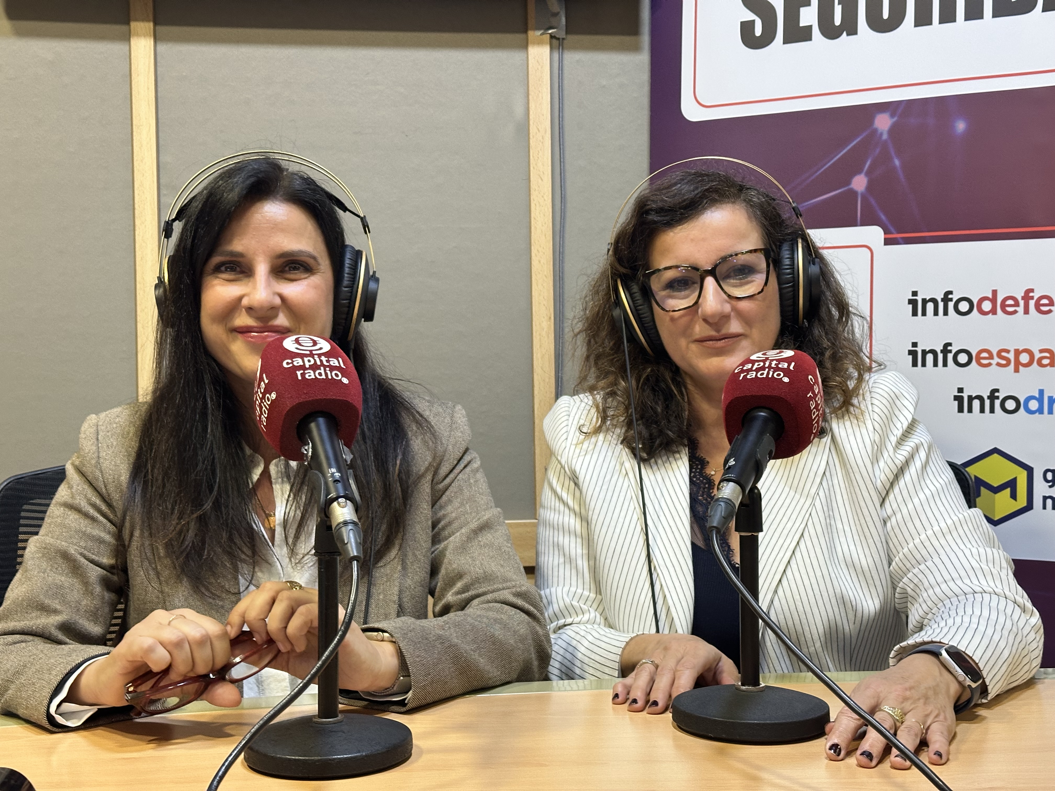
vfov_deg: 30.3
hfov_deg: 39.7
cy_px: 396
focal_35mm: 48
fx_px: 1463
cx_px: 528
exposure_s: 1/50
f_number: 1.78
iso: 250
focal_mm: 6.86
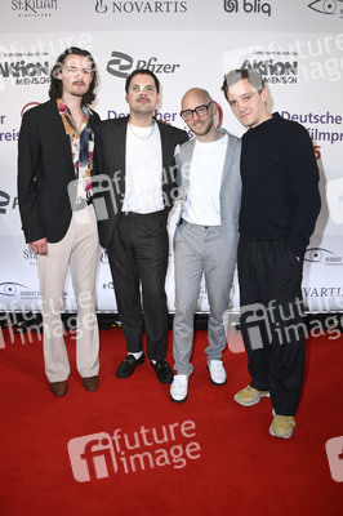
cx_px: 172
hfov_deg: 46.3
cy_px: 258
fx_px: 401
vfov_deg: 65.5
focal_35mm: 28
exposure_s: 1/250
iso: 800
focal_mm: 28
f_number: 5.6
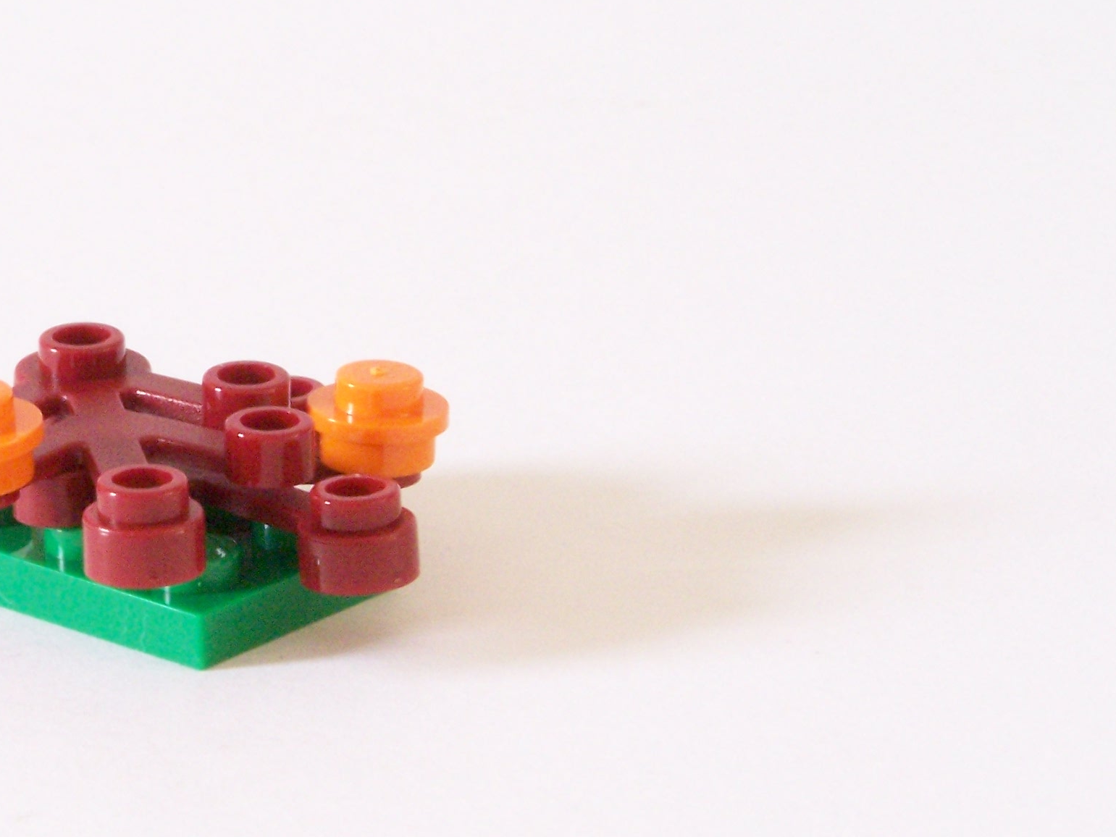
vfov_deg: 6.9
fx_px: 6900
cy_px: 437
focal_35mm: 214
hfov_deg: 9.2
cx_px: 193
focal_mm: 21.2
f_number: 8
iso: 400
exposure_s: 1/4
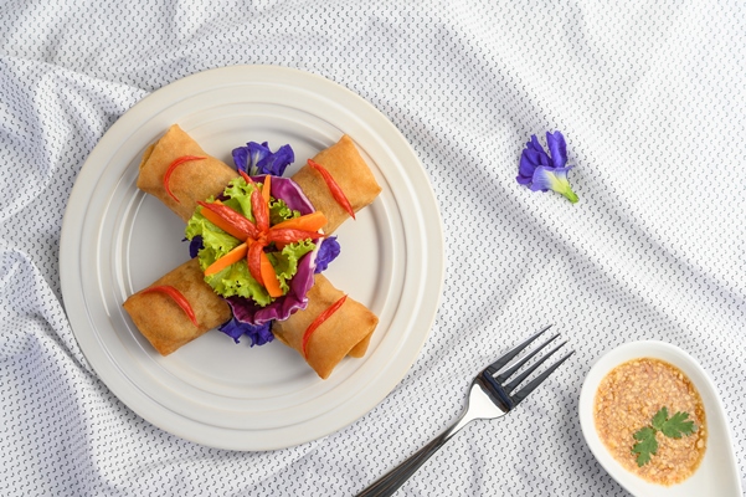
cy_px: 248
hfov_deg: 33.4
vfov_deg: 22.6
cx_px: 373
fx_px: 1243
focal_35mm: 60
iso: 100
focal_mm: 60
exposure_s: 1/125
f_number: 6.3
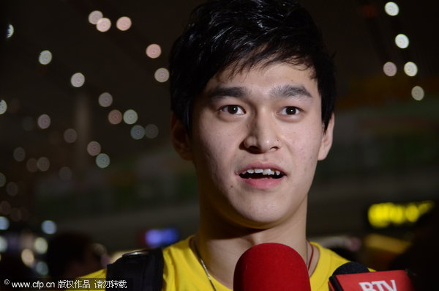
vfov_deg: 20.1
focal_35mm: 68
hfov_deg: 29.9
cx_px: 220
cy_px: 146
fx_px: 821
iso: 800
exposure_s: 1/200
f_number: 2.8
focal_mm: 45
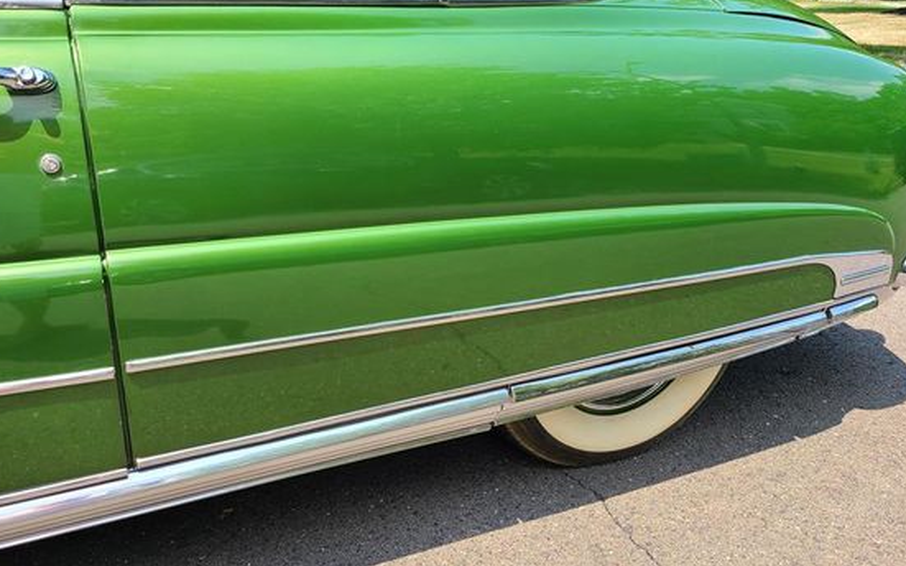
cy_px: 252
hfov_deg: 59.5
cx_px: 395
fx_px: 790
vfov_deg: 39.3
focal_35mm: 32
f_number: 1.8
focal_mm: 5.4
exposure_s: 1/712
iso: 40
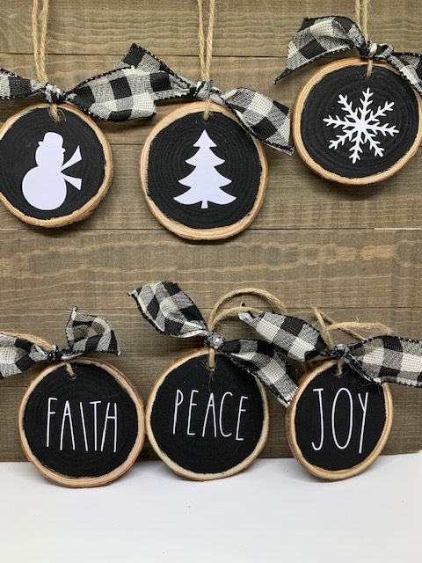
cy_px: 282
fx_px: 423
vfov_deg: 67.3
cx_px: 211
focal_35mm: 26
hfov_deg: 53.1
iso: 80
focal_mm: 4.25
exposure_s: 1/121
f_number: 1.8
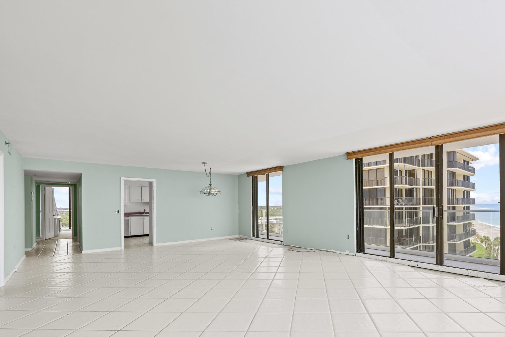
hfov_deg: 88.9
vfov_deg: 66.8
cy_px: 200
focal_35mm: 18
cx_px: 303
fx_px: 252
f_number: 8
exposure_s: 1/5
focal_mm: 15
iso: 64
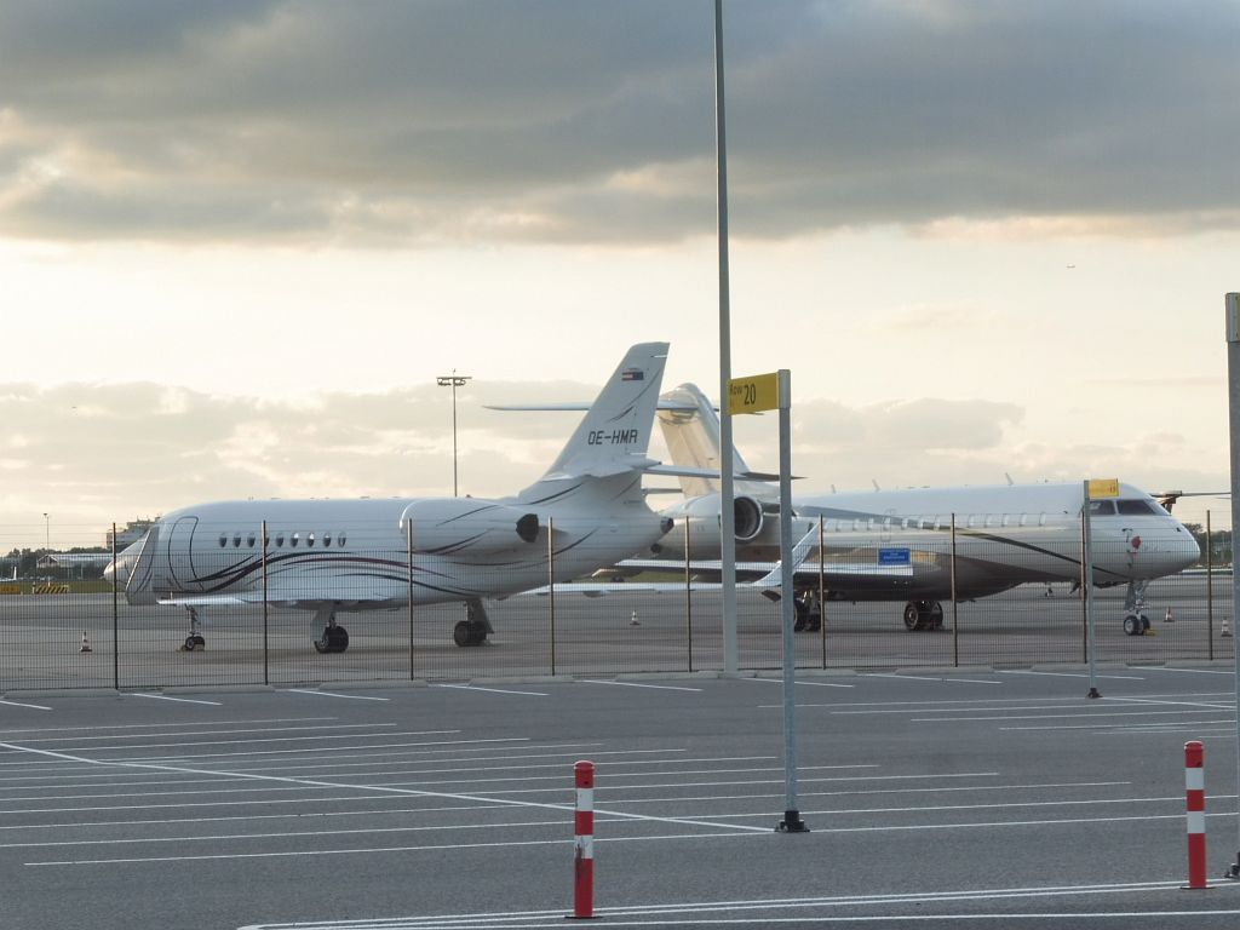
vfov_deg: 12.1
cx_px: 620
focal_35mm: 122
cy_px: 465
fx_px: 4370
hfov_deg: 16.1
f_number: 6.3
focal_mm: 21.8
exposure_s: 1/100
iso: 160
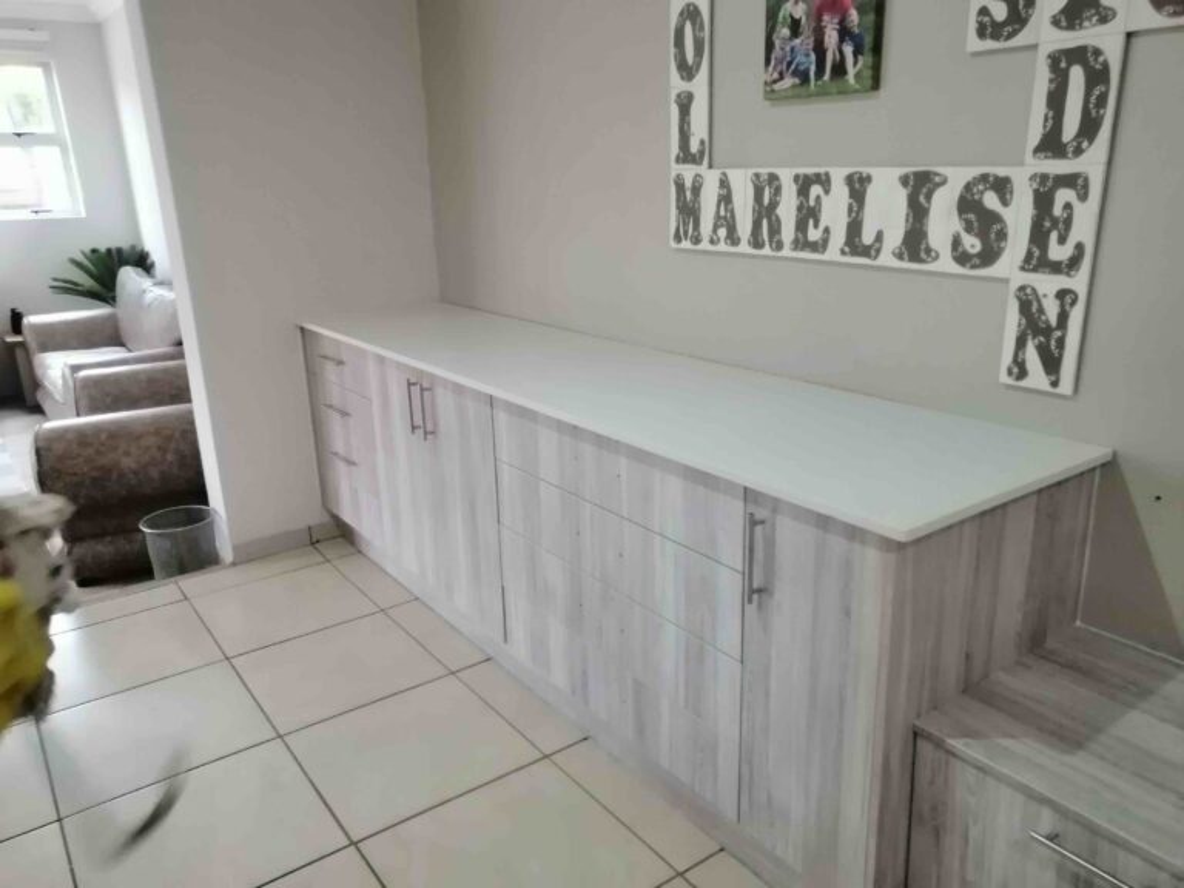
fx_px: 889
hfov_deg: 67.3
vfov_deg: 53.1
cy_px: 444
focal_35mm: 26
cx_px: 592
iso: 640
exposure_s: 1/50
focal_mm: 3.95
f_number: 1.8
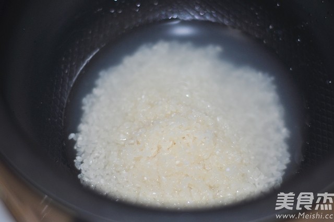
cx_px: 167
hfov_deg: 27.0
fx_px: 695
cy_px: 111
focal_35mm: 75
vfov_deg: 18.1
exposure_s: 1/60
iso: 200
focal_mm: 50
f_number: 1.8
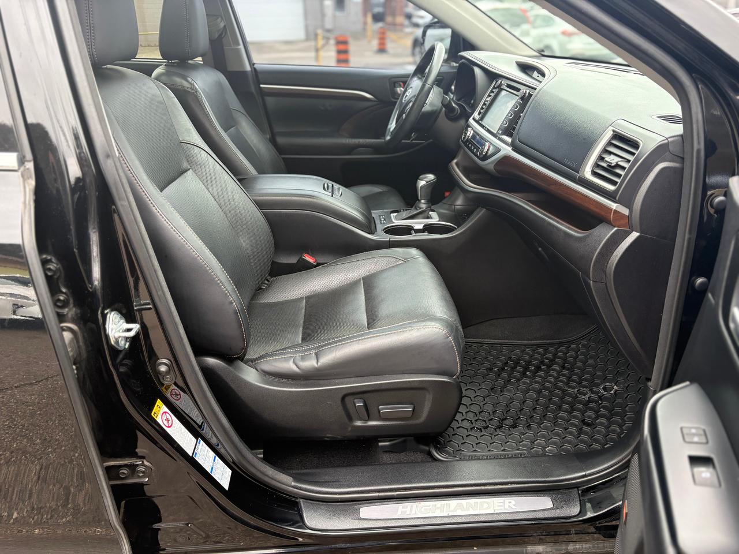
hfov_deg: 67.3
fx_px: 555
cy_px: 277
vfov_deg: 53.1
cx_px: 370
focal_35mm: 26
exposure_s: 1/160
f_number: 1.6
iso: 125
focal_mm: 5.96
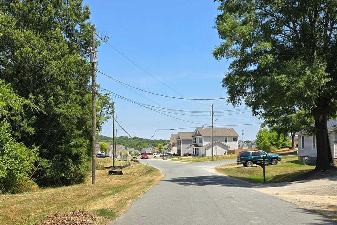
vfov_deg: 31.0
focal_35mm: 43
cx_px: 159
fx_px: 402
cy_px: 143
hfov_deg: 45.4
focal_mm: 6.3
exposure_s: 1/611
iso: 12
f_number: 1.7
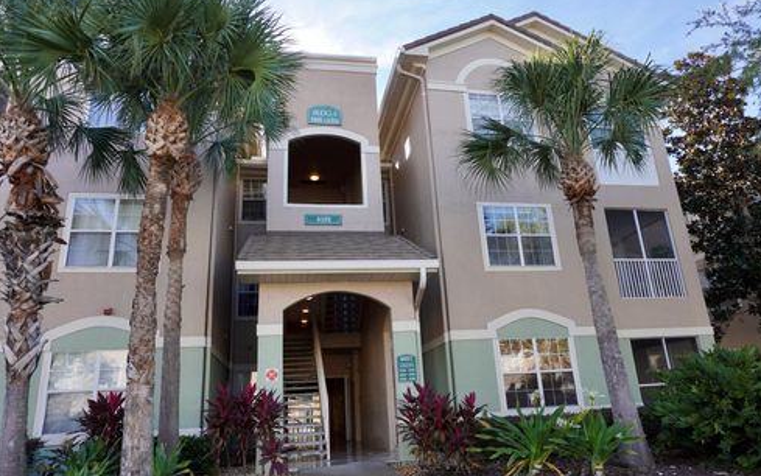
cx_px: 386
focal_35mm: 25
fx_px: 519
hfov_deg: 72.5
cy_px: 239
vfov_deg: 49.3
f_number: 5.6
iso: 100
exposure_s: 1/160
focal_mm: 16
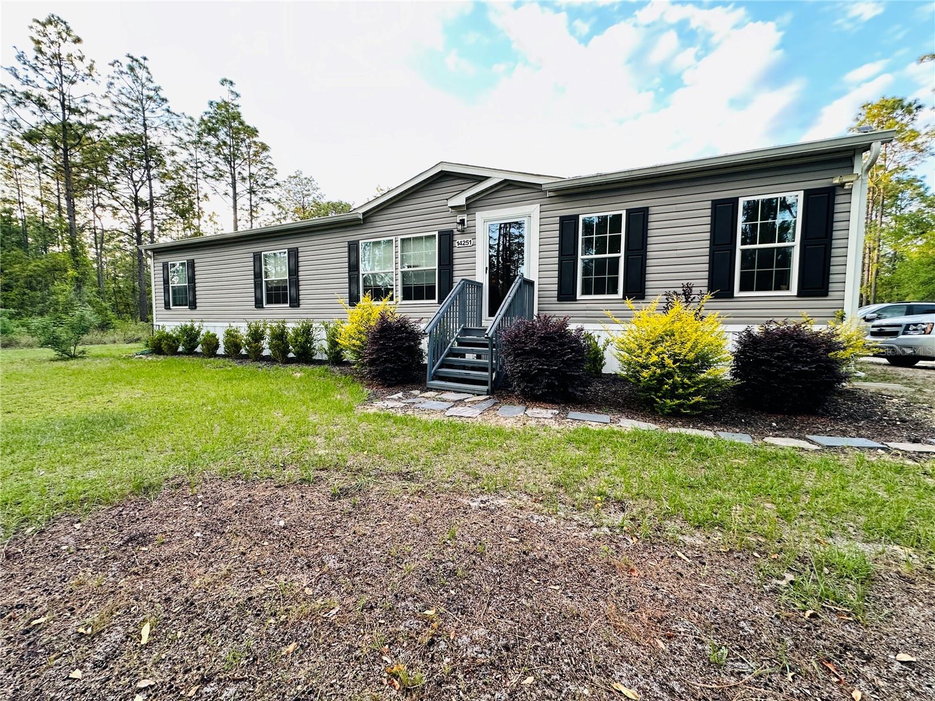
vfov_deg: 85.7
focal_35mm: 14
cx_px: 468
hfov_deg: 102.1
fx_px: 378
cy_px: 350
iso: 100
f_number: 2.2
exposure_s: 1/99
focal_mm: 2.22
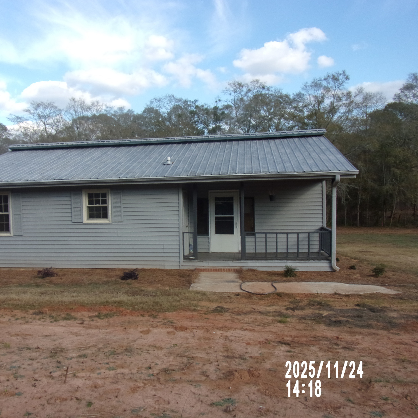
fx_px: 396
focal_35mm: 29
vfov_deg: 55.6
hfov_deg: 55.1
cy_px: 212
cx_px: 162
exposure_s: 1/480
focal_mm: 4.3
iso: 80
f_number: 3.3
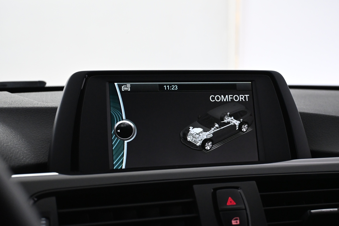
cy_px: 113
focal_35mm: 60
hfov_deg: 33.4
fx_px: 565
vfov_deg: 22.6
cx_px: 170
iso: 3200
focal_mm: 40
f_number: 5.6
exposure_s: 1/80
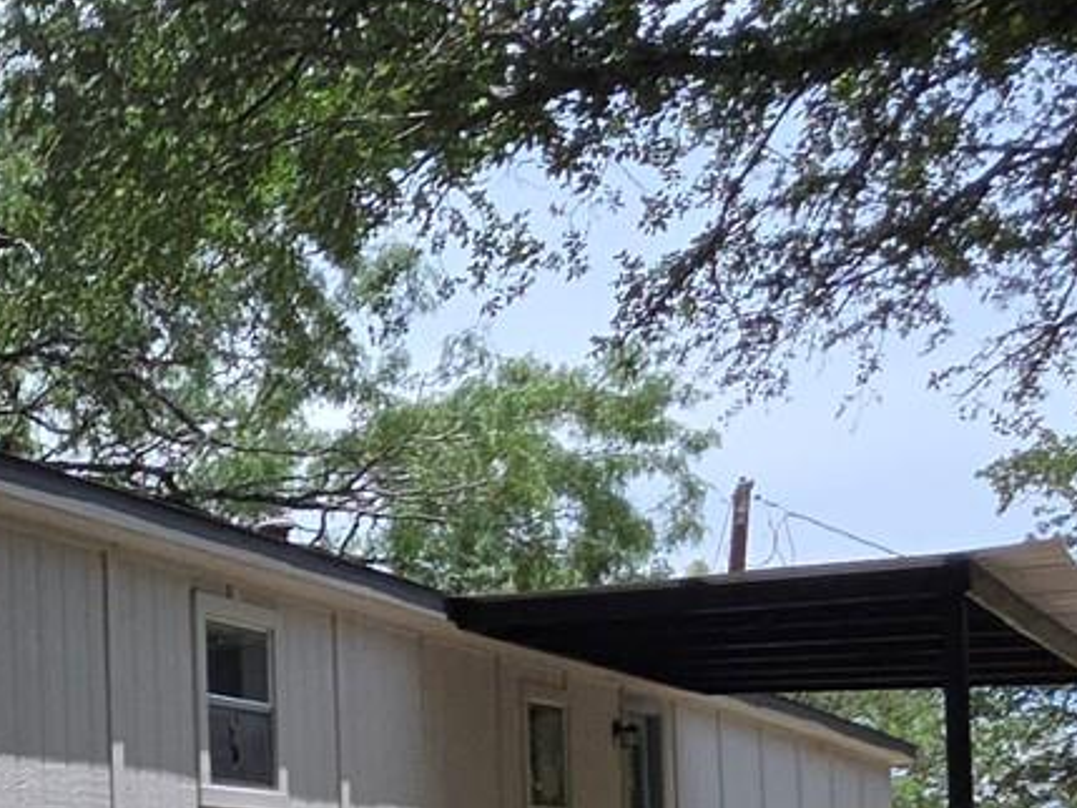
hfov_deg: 25.0
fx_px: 1930
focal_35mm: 62
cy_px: 1011
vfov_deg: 21.7
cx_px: -477
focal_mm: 2.2
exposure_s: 1/2000
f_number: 1.9
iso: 40
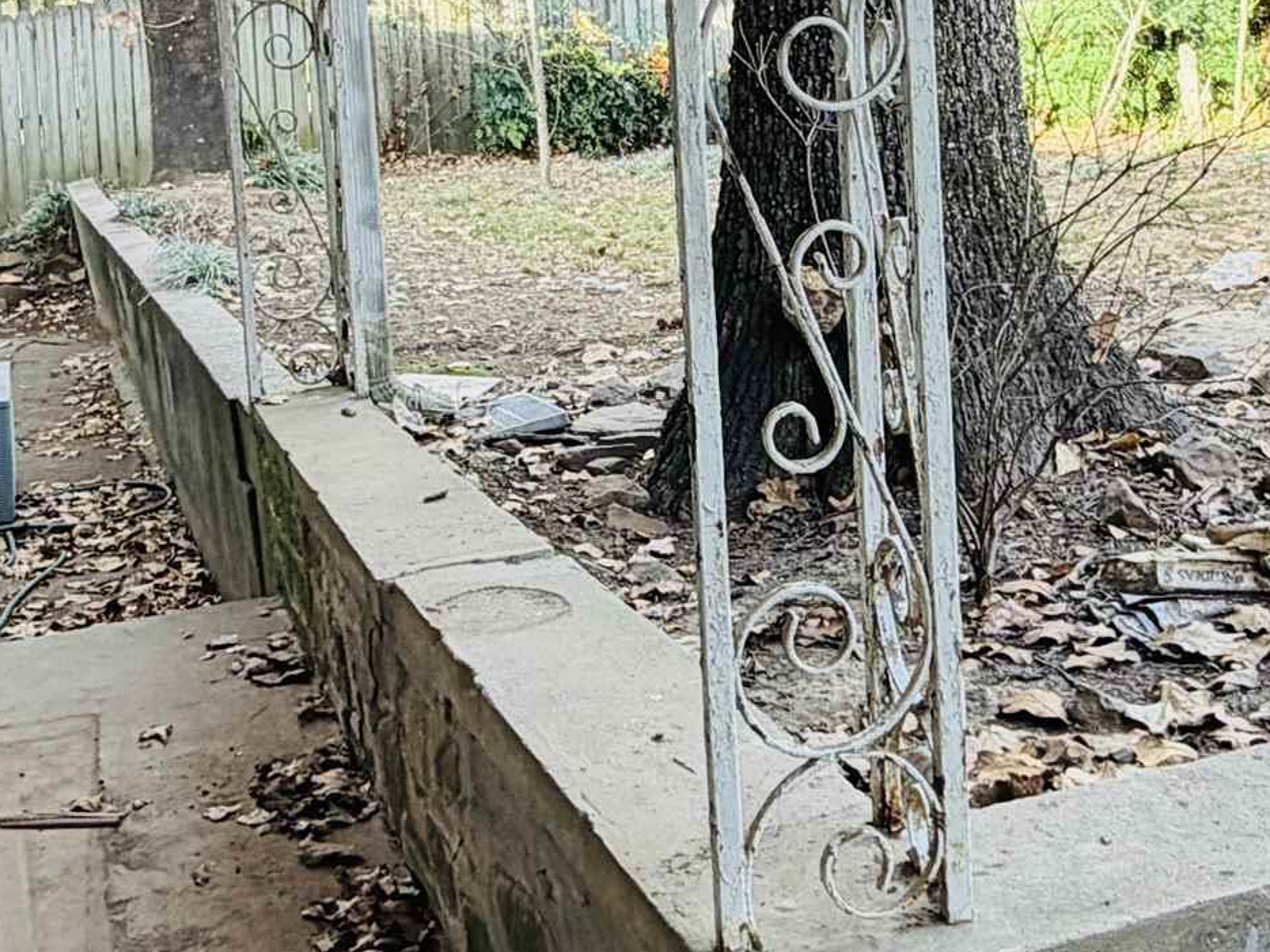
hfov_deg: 41.1
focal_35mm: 46
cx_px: 732
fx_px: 1687
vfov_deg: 31.0
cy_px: 711
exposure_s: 1/121
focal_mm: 2.22
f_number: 2.2
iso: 64
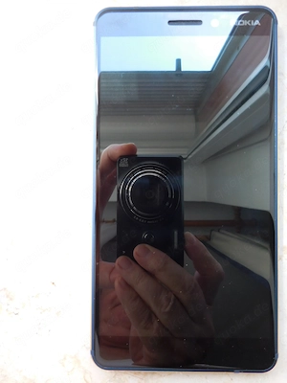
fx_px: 276
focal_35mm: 25
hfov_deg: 54.9
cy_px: 192
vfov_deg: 69.4
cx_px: 144
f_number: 3.3
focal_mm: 4.5
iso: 140
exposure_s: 1/30
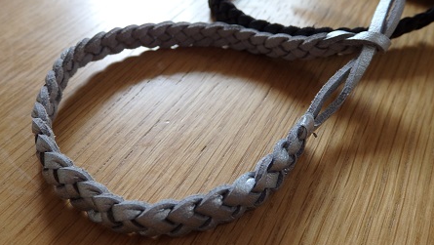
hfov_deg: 59.5
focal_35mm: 33
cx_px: 217
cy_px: 94
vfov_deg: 35.5
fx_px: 380
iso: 200
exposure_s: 1/30
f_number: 3.3
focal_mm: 5.5
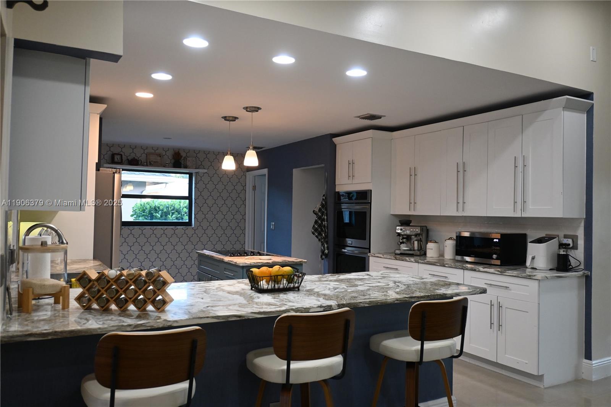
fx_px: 496
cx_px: 306
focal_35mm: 29
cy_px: 204
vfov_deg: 44.6
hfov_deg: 63.2
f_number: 3.8
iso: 1100
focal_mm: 19.5
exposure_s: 1/125
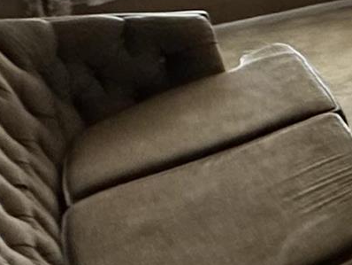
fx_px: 1099
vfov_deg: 13.0
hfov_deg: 12.0
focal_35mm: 108
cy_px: -136
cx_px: 981
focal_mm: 2.22
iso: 320
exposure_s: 1/60
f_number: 2.2
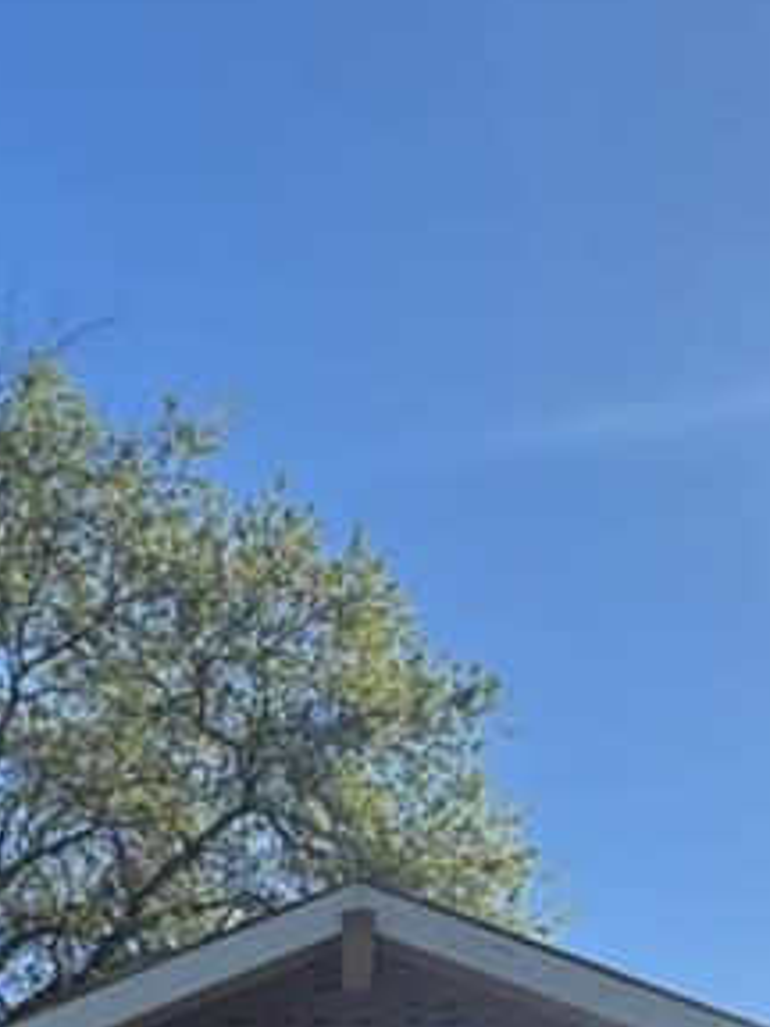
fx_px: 2165
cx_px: 266
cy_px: 1623
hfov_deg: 20.1
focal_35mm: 73
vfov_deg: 21.5
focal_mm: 2.22
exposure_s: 1/1256
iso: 40
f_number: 2.2
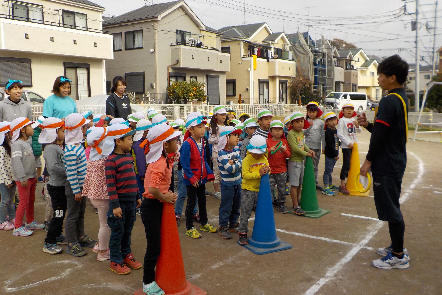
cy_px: 142
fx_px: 393
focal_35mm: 32
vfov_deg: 41.1
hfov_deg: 58.7
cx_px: 224
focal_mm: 4.1
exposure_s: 1/1000
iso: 125
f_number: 3.3
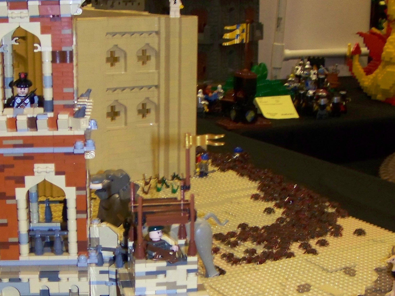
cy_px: 190
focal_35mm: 68
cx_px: 129
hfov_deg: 28.4
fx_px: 776
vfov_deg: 21.6
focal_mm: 5.85
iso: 200
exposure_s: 1/30
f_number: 2.8
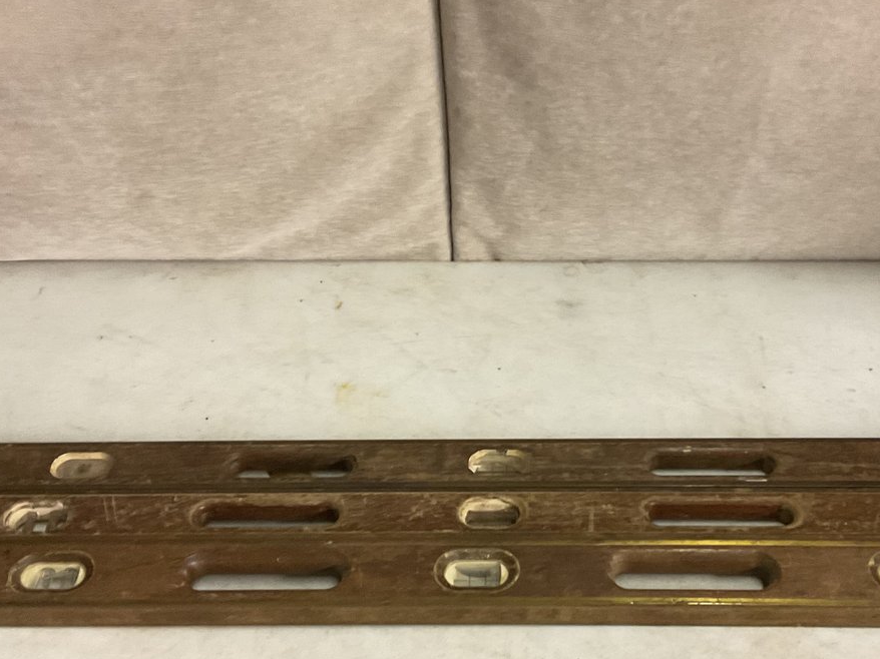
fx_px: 1271
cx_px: 492
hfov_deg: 38.1
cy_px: 324
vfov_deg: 29.1
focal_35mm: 50
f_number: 1.8
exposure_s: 1/60
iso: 250
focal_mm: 3
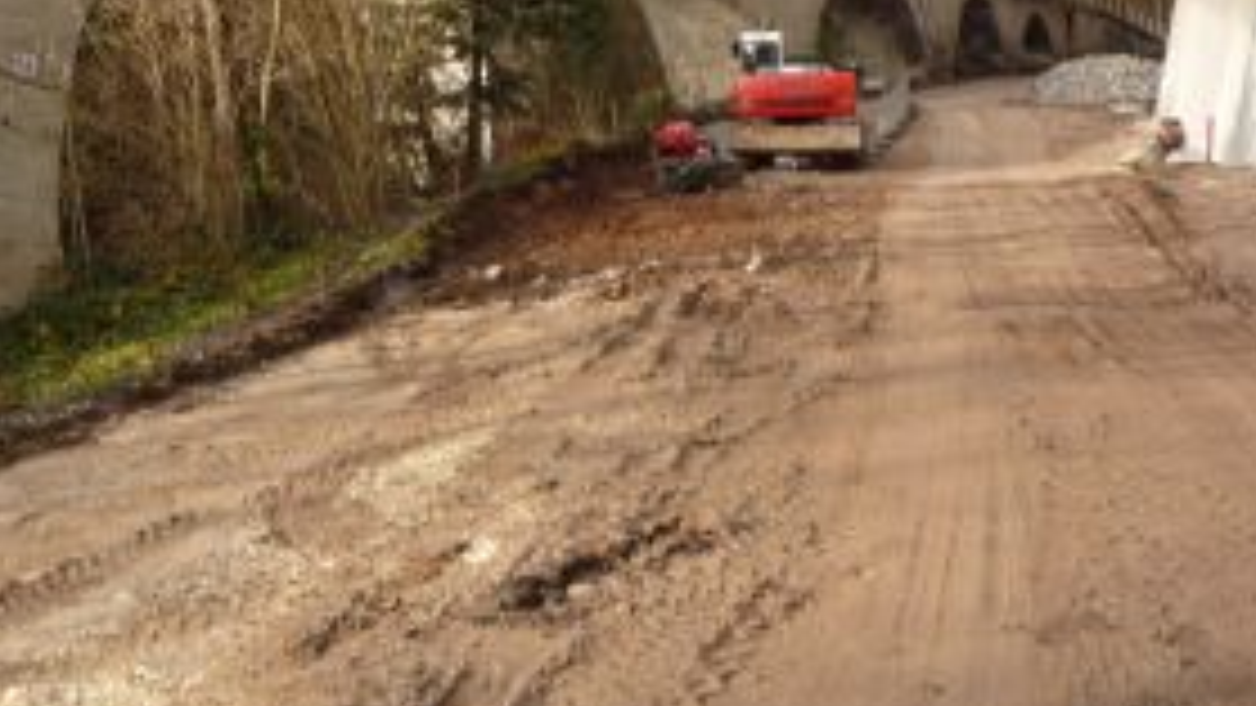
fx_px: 1998
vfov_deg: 19.2
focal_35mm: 60
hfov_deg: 34.0
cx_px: 279
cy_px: -72
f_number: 4
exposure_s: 1/200
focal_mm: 5.2
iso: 100
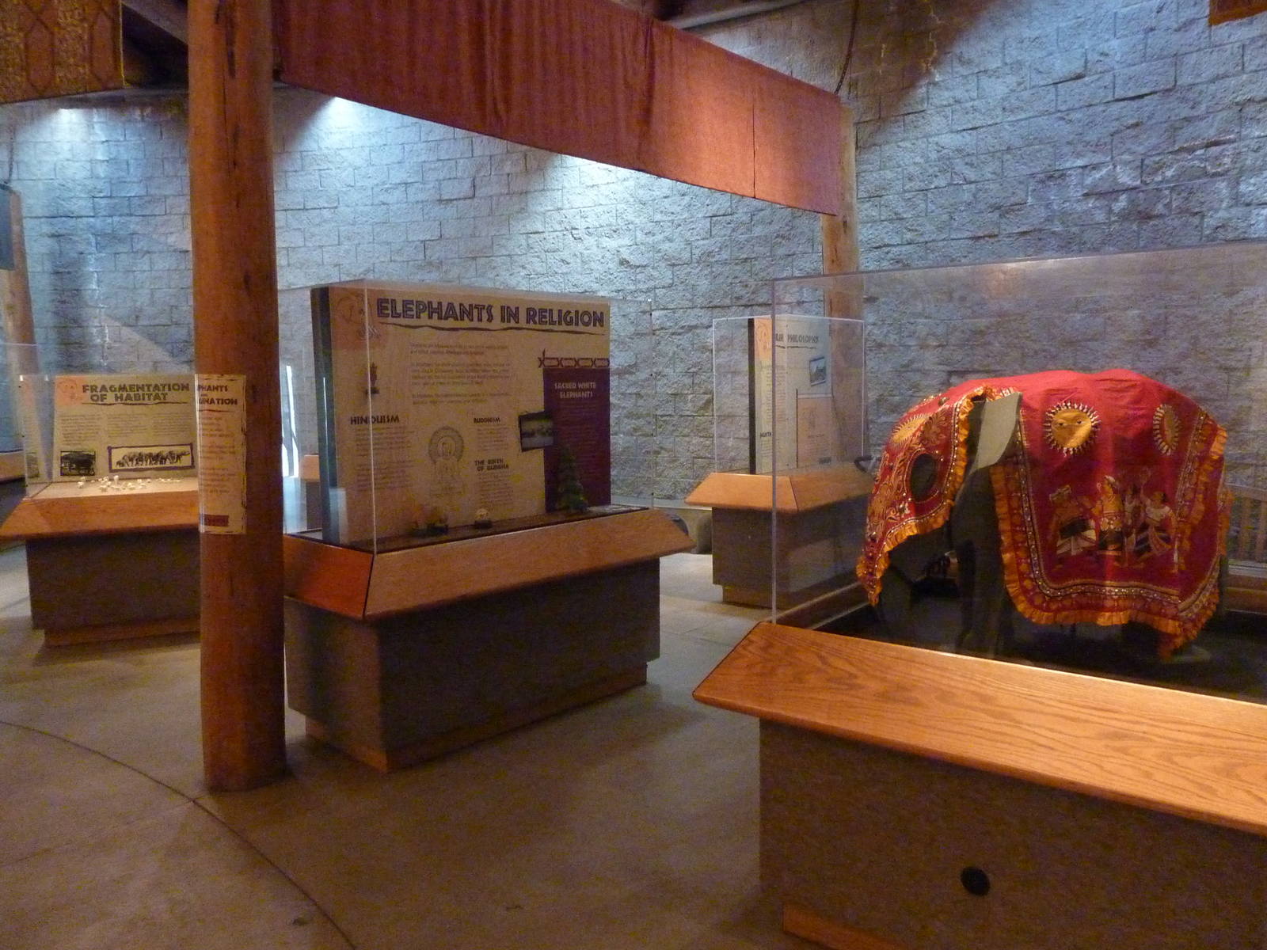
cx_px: 634
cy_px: 475
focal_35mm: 25
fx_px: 915
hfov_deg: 69.4
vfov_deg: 54.9
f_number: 3.3
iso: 800
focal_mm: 4.1
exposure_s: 1/10
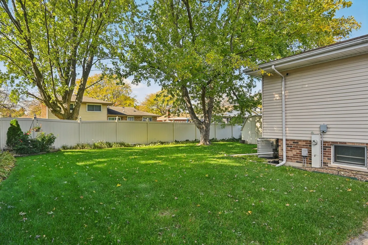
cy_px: 122
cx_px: 184
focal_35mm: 20
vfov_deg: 60.7
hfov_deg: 82.6
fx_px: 210
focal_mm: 20.5
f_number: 8
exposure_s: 1/250
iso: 800
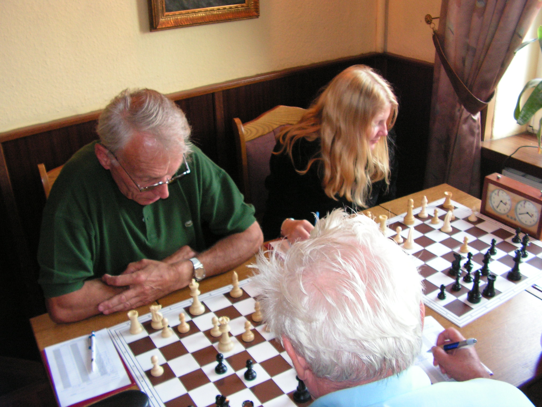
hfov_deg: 51.4
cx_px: 271
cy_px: 204
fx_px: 564
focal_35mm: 36
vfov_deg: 39.7
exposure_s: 1/40
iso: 200
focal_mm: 6
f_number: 3.2
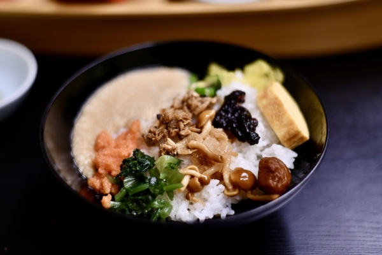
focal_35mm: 50
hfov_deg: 39.6
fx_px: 531
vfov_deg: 27.0
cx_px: 191
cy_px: 128
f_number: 1.8
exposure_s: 1/50
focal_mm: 50
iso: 220
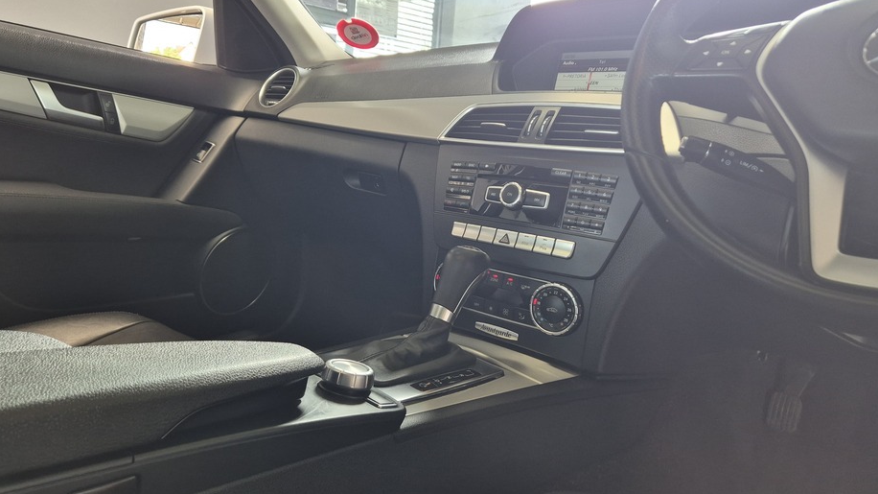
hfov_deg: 67.8
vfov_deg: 41.5
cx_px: 396
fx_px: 652
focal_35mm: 28
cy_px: 227
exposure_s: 1/180
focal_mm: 5.4
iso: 200
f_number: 1.8
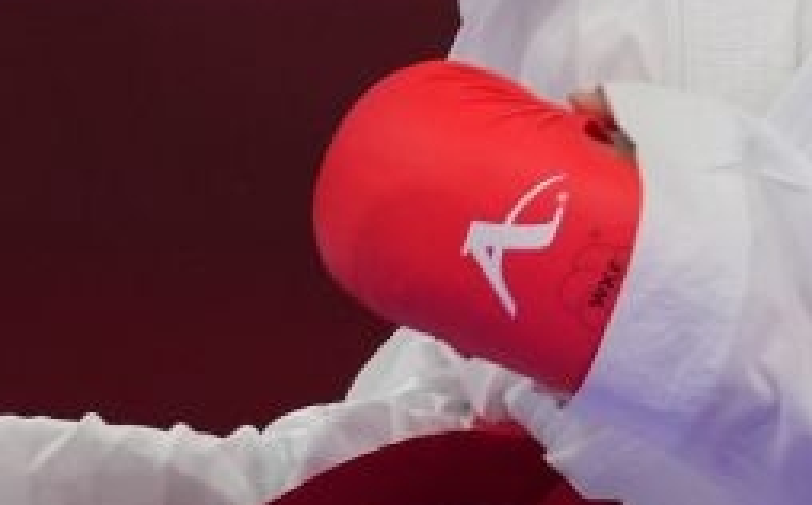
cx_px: 371
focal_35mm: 1447
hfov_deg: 1.5
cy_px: 195
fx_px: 31979
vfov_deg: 0.9
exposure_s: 1/1000
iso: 500
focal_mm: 200
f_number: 2.8
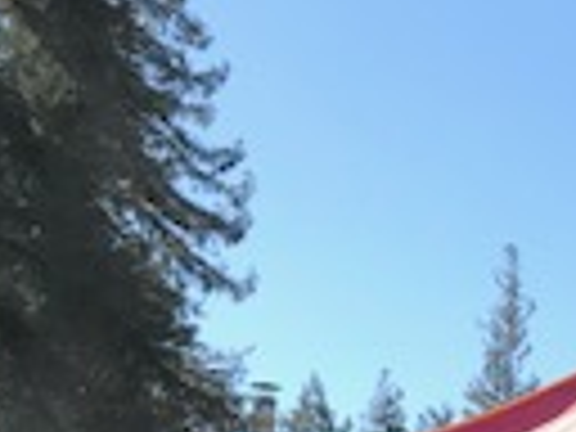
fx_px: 2330
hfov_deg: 13.6
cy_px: 702
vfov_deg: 10.2
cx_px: 734
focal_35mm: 140
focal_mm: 3.99
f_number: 1.8
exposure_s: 1/1126
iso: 20
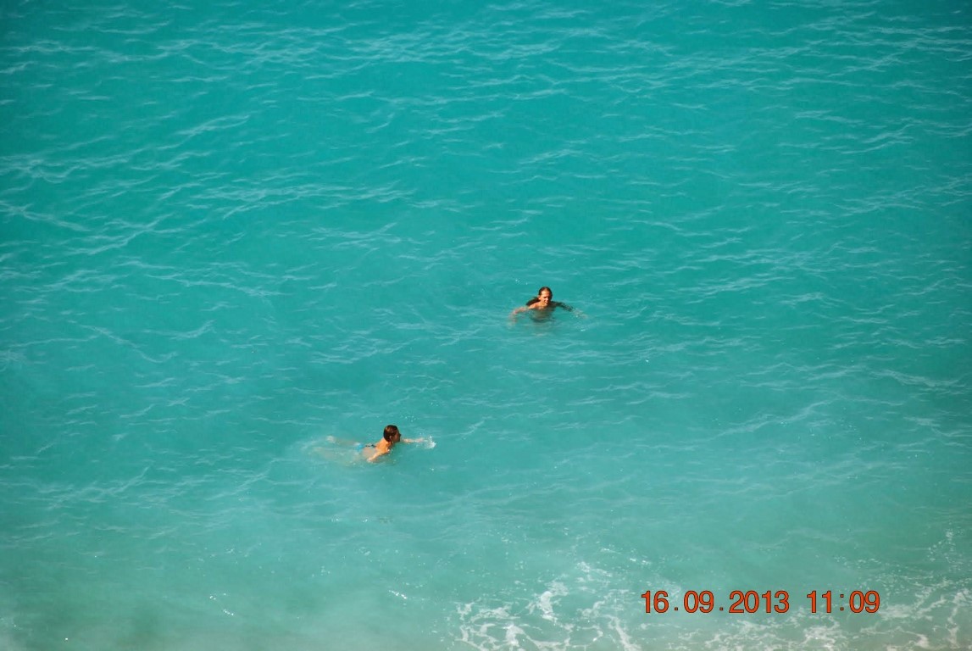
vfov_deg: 4.6
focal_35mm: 300
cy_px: 326
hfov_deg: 6.9
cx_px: 486
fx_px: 8110
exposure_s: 1/1000
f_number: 5.6
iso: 200
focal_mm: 200
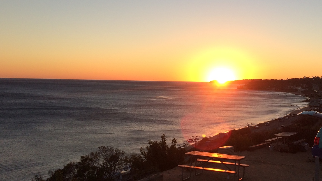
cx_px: 215
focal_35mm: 44
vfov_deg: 27.0
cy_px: 110
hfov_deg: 45.7
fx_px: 376
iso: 32
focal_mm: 4.15
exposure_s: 1/586
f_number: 2.2
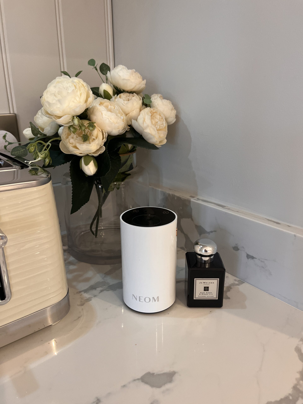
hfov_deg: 53.1
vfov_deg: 67.3
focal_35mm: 26
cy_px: 202
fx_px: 303
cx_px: 152
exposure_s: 1/60
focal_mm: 5.1
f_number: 1.6
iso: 200
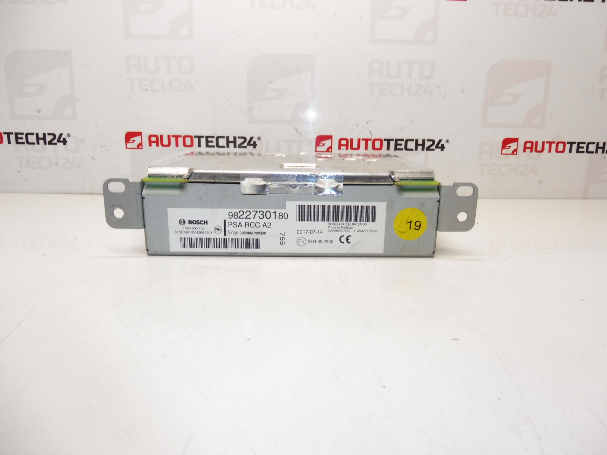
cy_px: 228
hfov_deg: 71.6
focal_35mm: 24
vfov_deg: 56.8
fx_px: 421
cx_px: 304
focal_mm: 4.3
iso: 200
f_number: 3.5
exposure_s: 1/100
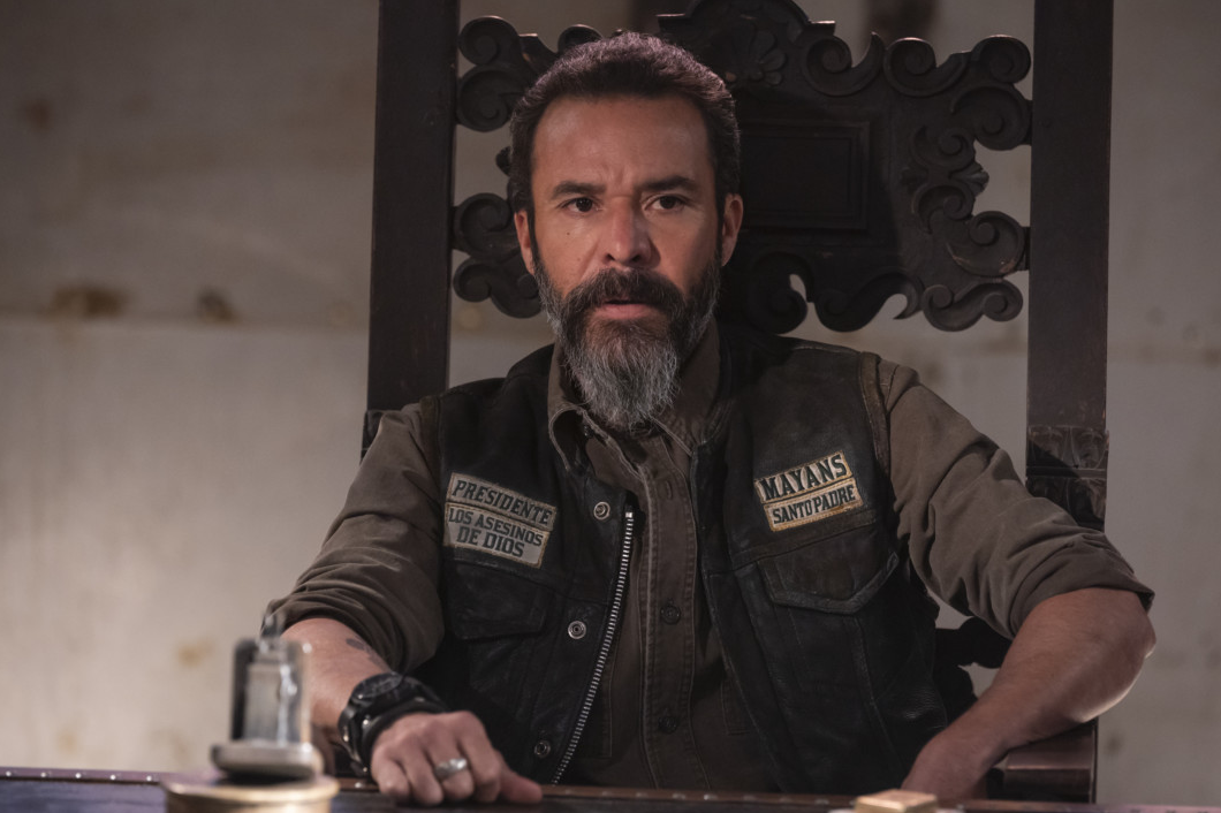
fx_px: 7289
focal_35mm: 215
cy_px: 398
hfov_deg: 9.6
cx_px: 642
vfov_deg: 6.4
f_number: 4
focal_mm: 200
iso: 3200
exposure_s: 1/125
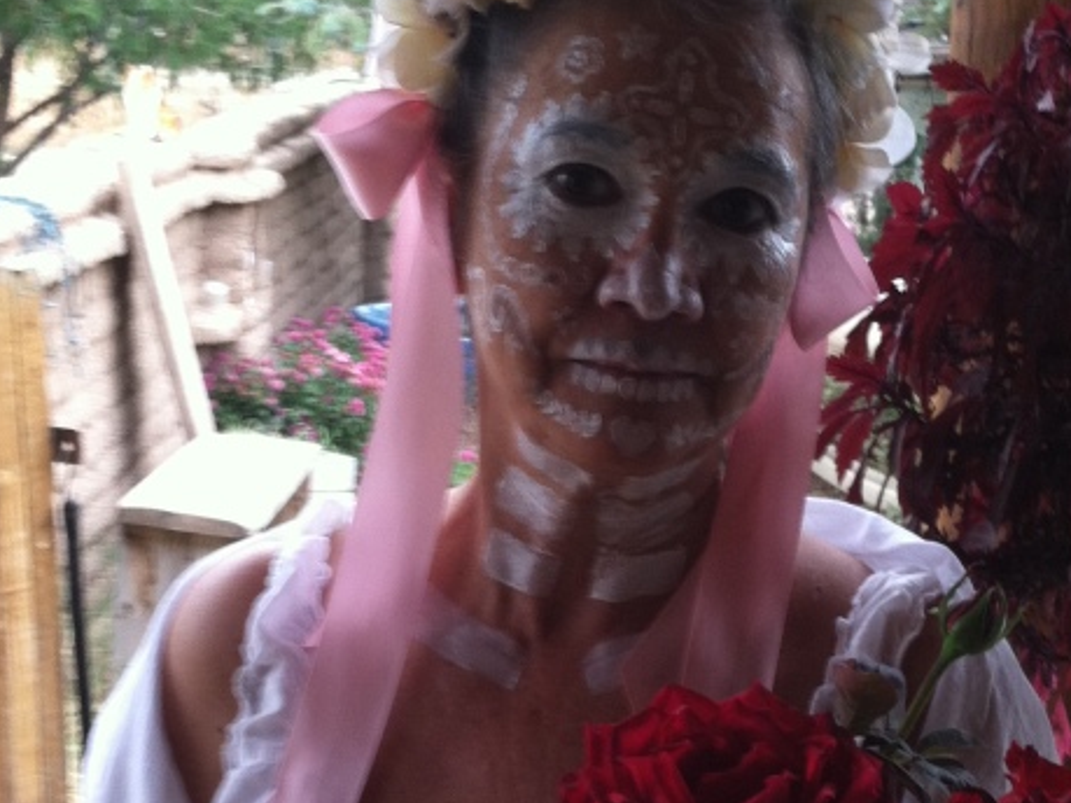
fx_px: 2413
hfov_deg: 25.0
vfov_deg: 18.6
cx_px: 588
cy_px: 710
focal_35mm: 78
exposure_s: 1/20
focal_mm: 3.85
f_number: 2.8
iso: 80
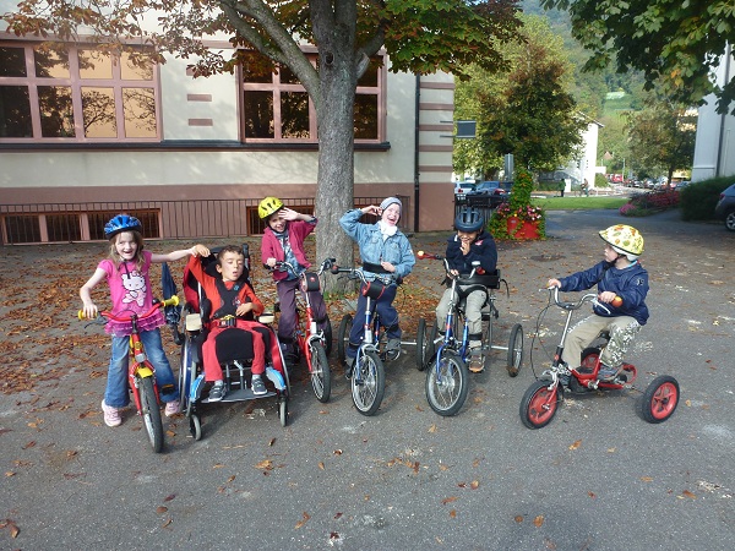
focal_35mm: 24
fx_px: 510
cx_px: 368
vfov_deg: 56.8
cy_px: 276
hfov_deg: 71.6
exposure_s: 1/250
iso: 100
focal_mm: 4.3
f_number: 4
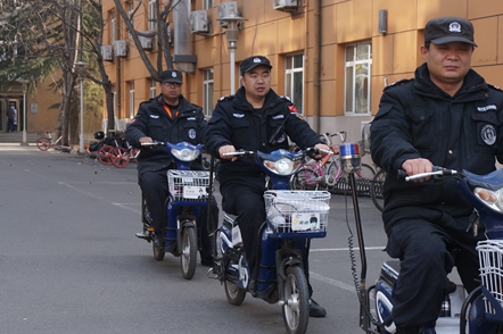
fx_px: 1061
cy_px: 233
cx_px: 297
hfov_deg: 26.6
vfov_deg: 17.9
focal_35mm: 76
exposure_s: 1/60
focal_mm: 28
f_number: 5.6
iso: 100
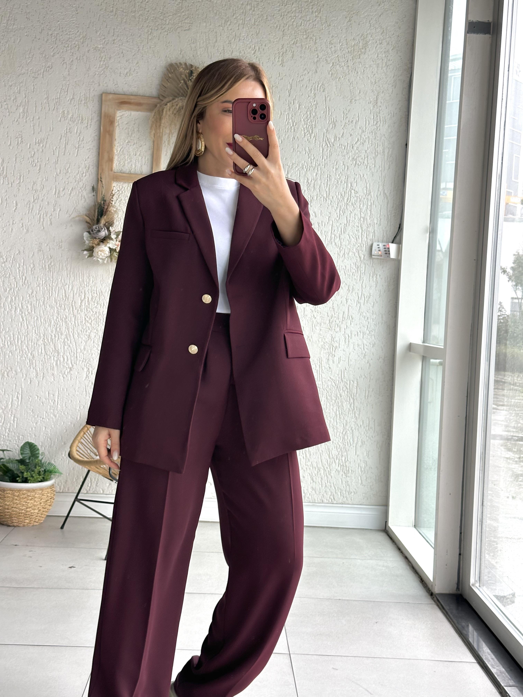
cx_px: 262
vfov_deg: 39.7
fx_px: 967
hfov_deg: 30.3
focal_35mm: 48
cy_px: 348
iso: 80
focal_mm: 6.86
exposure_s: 1/76
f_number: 1.78
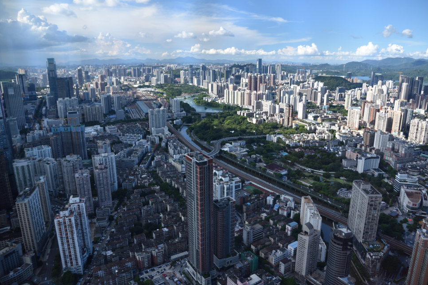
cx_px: 221
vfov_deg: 51.2
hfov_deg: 71.5
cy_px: 138
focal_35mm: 25
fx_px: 297
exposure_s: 1/1600
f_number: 4
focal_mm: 24
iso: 800
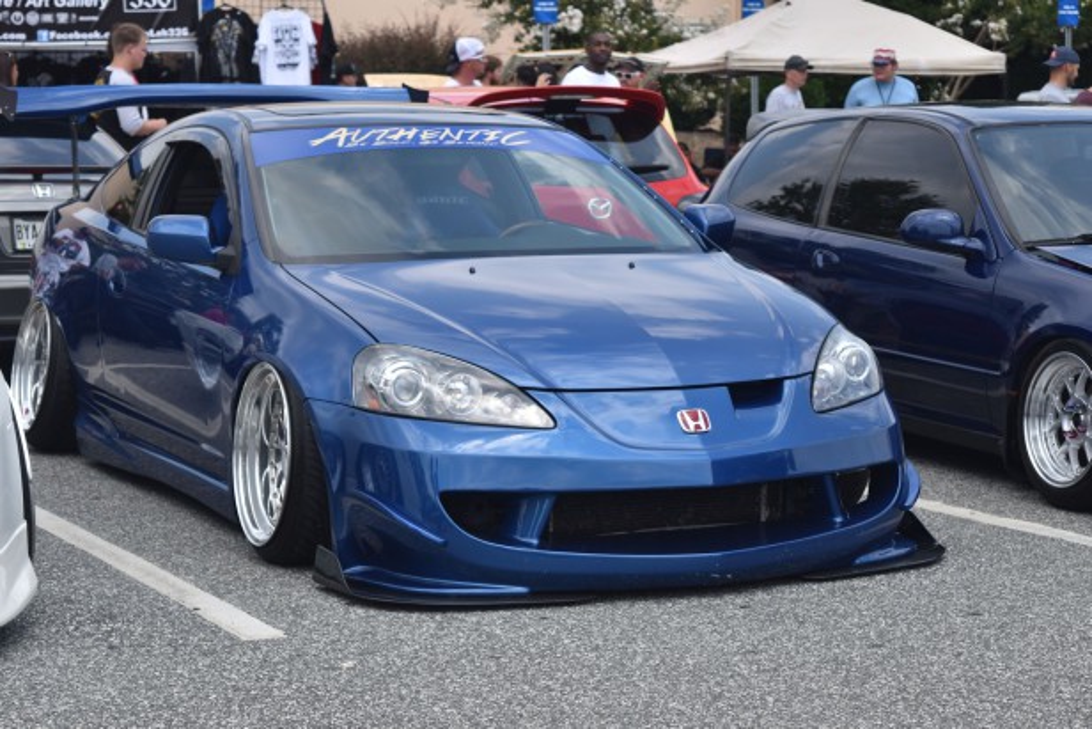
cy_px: 364
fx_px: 2503
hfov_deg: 24.6
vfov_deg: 16.6
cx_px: 546
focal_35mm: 82
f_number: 5.6
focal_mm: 55
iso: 200
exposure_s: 1/800
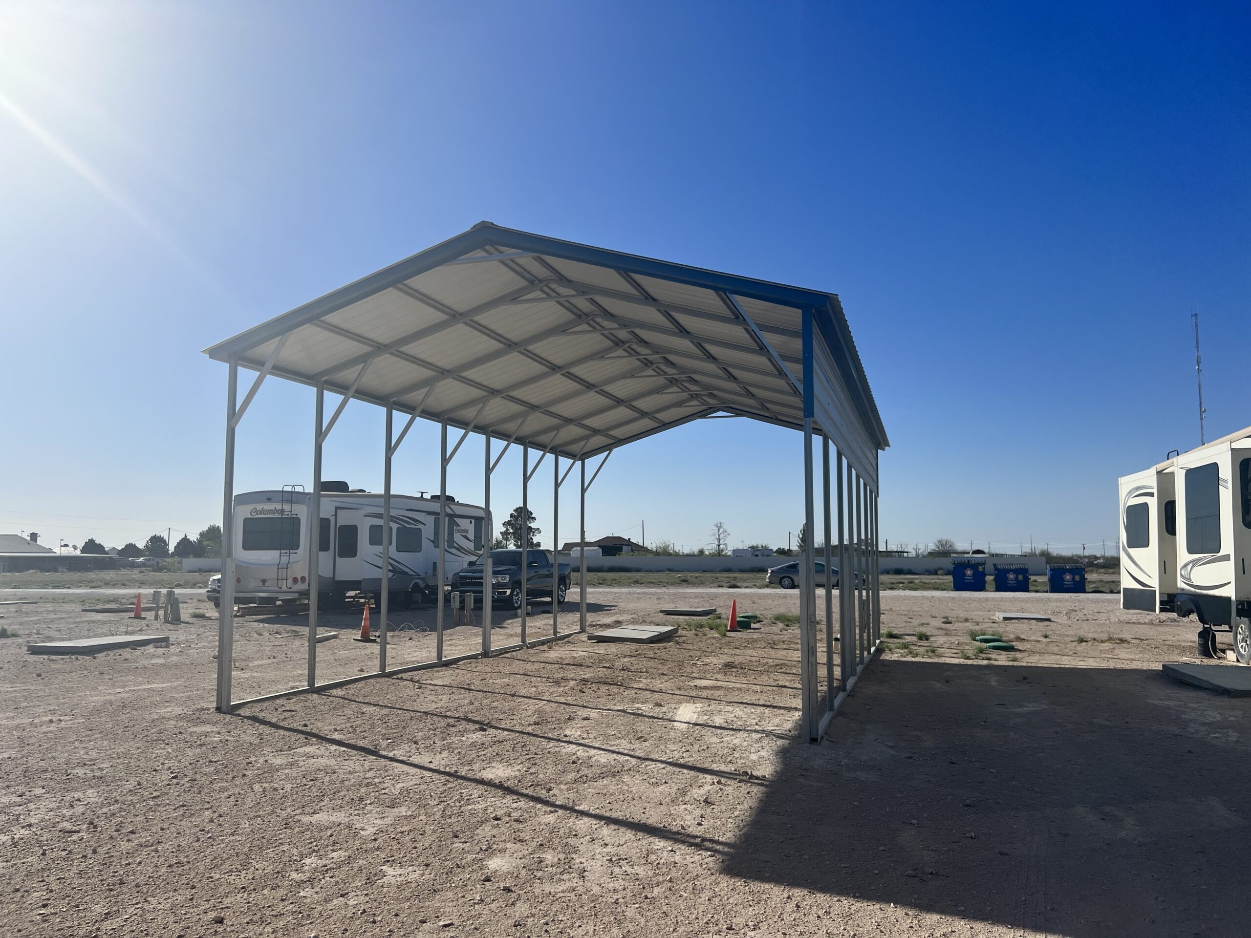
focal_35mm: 26
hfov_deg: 67.3
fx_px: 940
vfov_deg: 53.1
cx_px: 626
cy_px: 469
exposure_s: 1/10309
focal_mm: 5.7
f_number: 1.5
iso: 50
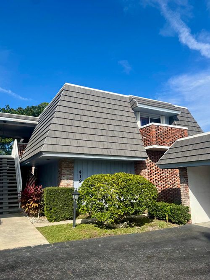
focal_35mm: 24
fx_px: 194
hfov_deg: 56.8
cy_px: 140
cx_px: 105
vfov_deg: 71.6
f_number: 1.78
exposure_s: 1/4310
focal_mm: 6.76
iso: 80
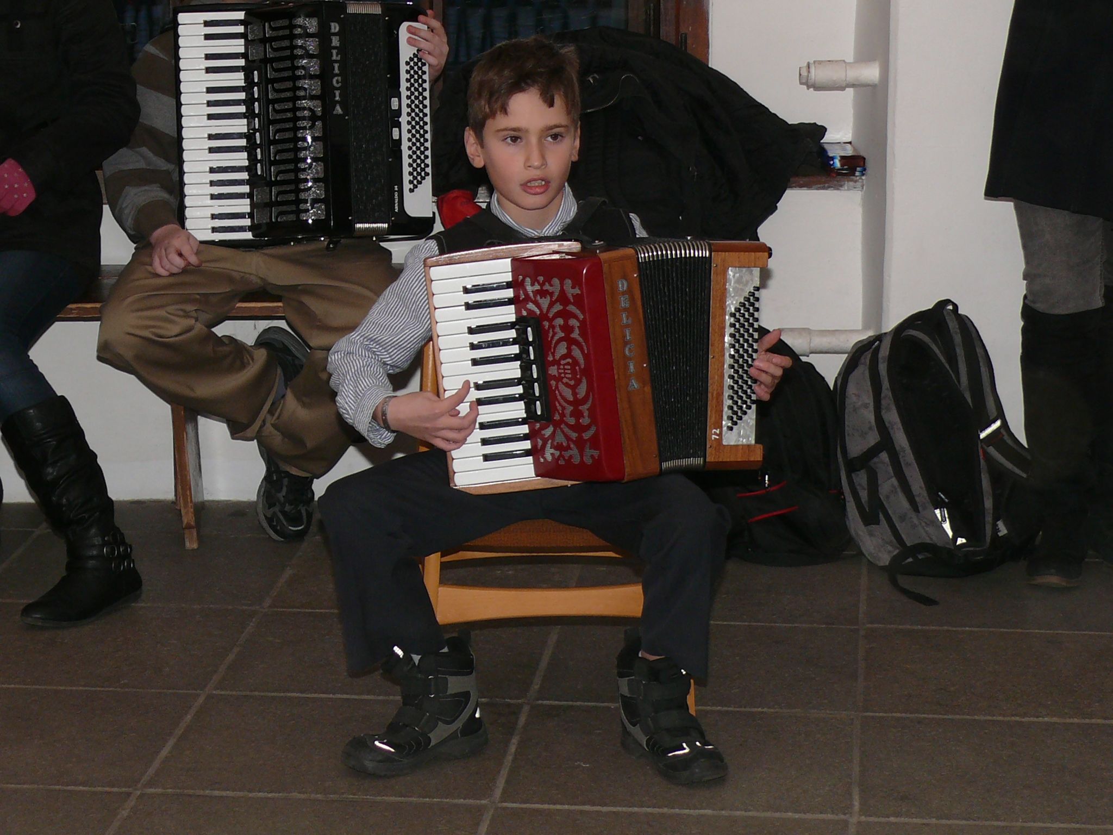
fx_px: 3537
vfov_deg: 13.5
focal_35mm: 110
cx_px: 556
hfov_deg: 17.9
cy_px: 418
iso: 100
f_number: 3.2
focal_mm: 14
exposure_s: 1/30
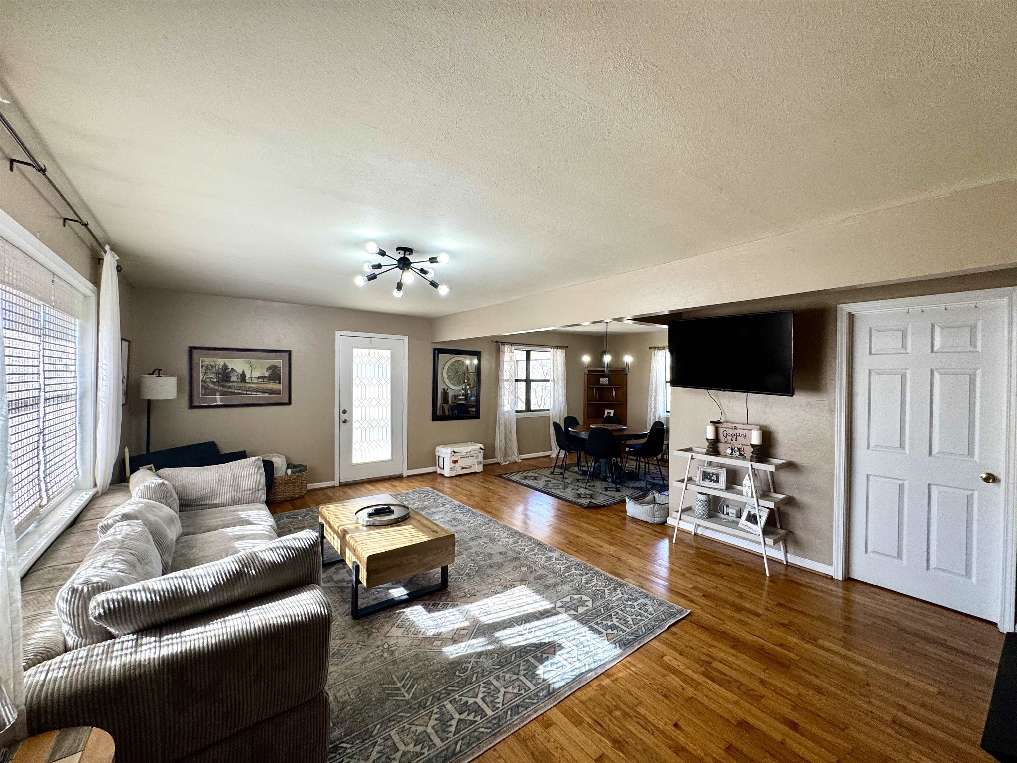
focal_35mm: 14
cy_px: 382
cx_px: 508
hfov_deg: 102.1
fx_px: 411
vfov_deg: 85.7
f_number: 2.2
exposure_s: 1/120
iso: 125
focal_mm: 2.22
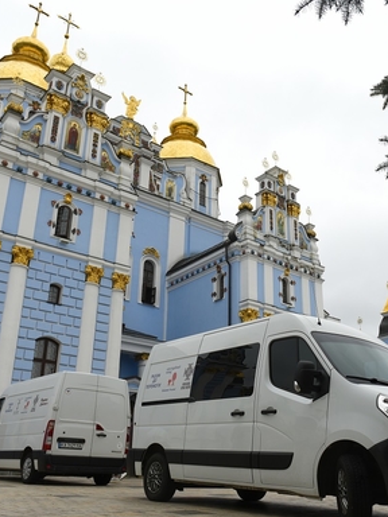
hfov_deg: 39.3
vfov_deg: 51.3
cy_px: 265
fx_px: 538
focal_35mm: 36
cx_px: 249
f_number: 4
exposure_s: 1/400
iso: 140
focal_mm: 24
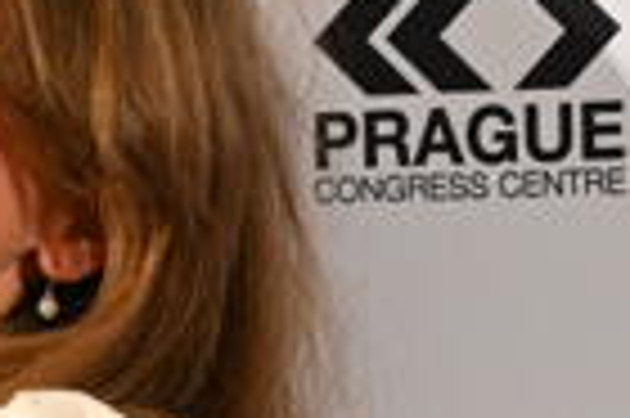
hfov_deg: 6.0
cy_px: 575
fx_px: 5943
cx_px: -382
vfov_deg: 4.0
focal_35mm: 340
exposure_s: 1/400
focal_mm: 69
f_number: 5
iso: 3200
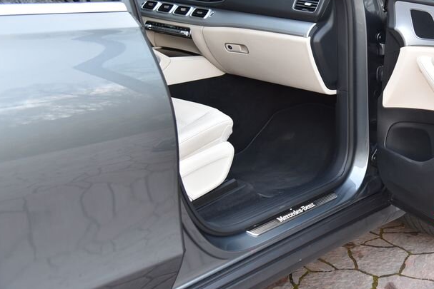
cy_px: 61
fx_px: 651
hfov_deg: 35.4
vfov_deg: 24.7
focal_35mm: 54
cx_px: 359
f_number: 4
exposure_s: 1/40
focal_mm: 32
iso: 500
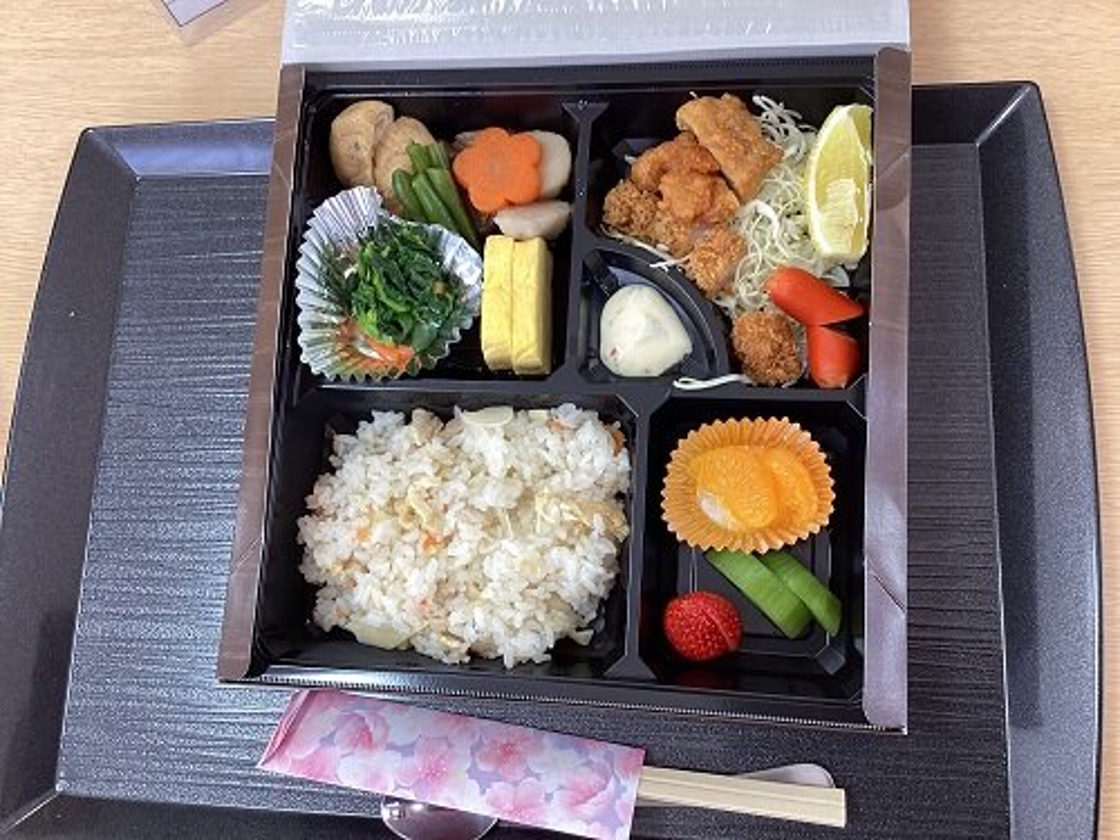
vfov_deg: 45.4
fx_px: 1003
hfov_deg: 58.4
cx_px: 560
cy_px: 420
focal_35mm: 31
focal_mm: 3.3
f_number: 2.4
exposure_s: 1/60
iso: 64
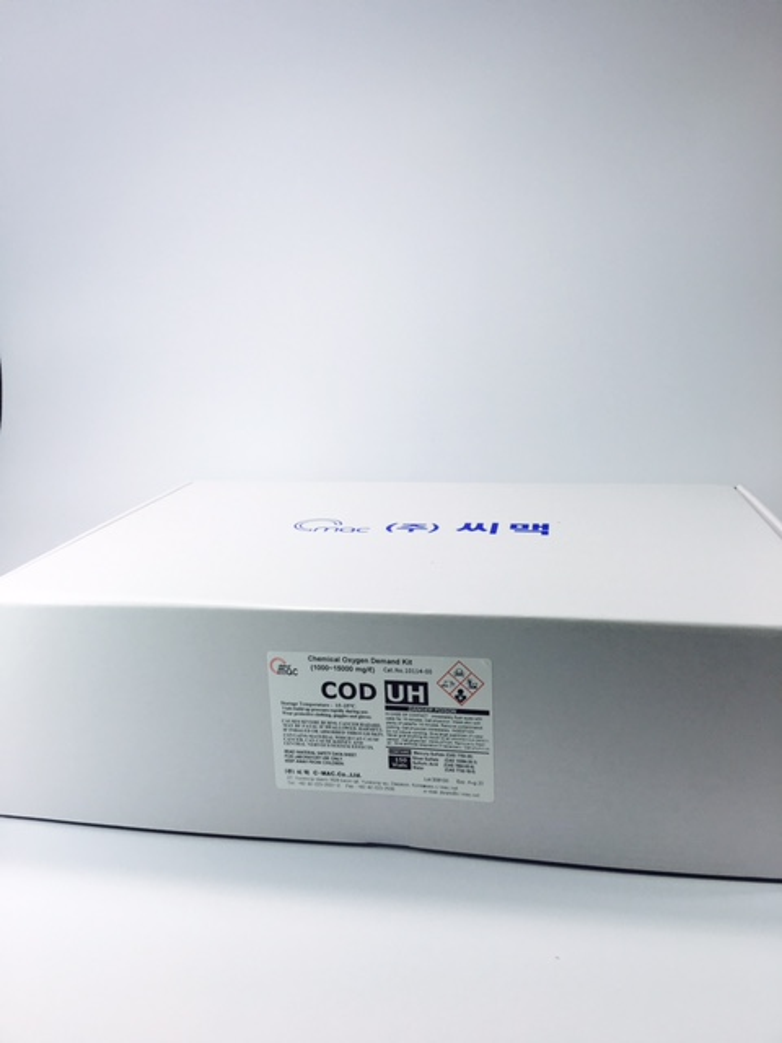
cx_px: 391
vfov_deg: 61.7
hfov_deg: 48.2
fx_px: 874
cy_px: 522
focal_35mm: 29
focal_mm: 4.15
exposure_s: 1/100
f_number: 2.2
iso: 32
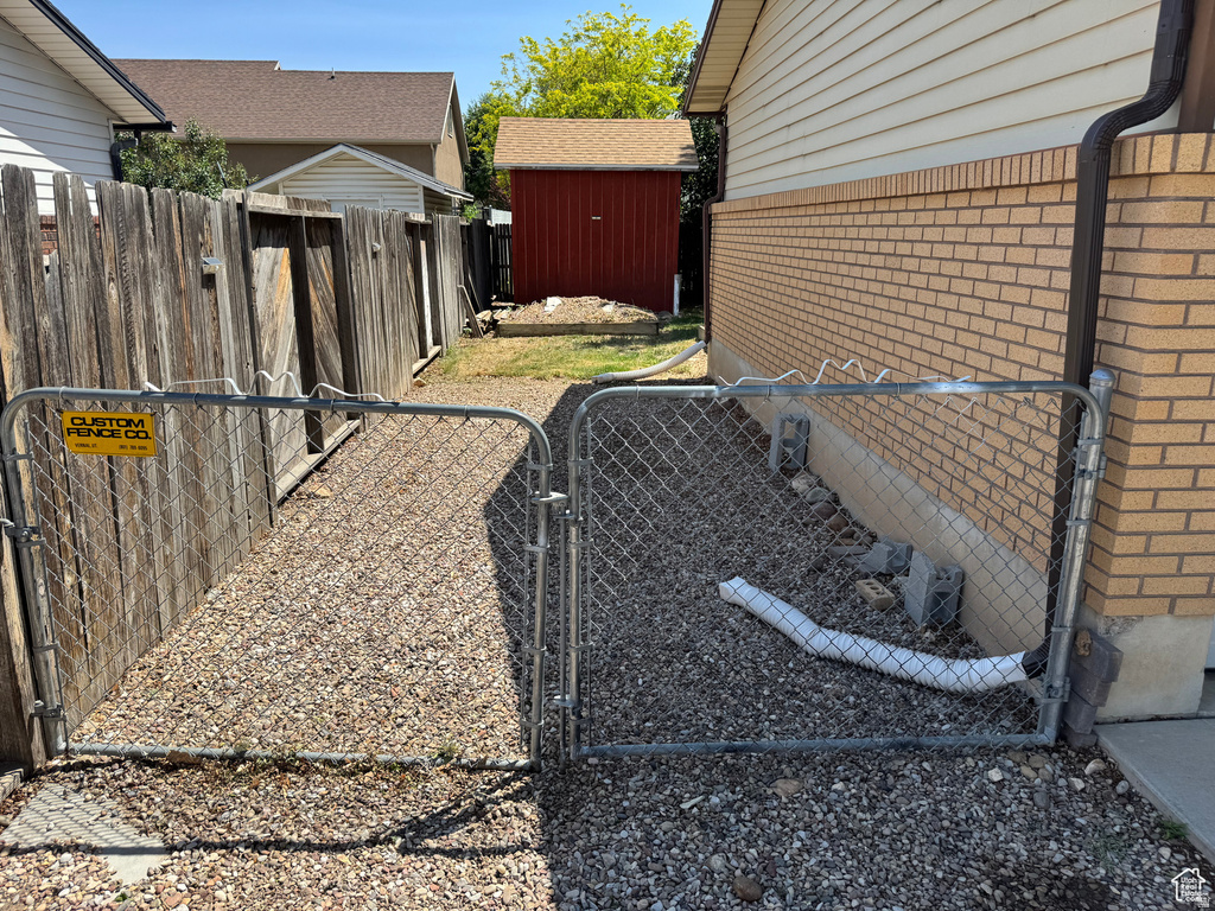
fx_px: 842
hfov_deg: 71.6
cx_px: 608
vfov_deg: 56.8
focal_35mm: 24
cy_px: 456
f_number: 1.78
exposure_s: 1/2710
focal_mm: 6.76
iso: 80
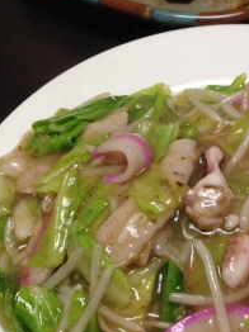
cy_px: 219
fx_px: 605
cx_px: 214
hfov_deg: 22.8
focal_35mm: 63
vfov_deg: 30.5
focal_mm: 4.12
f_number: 2.4
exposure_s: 1/20
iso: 80
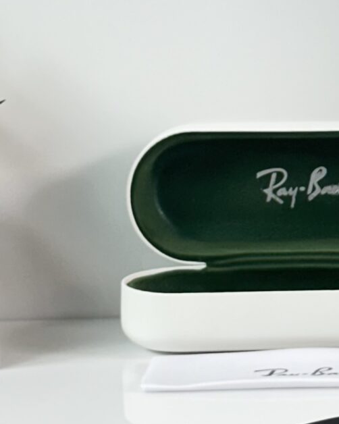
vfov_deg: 10.0
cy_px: 5
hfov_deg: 8.0
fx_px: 2397
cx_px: 411
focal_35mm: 191
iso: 64
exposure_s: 1/100
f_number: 1.78
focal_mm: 6.86
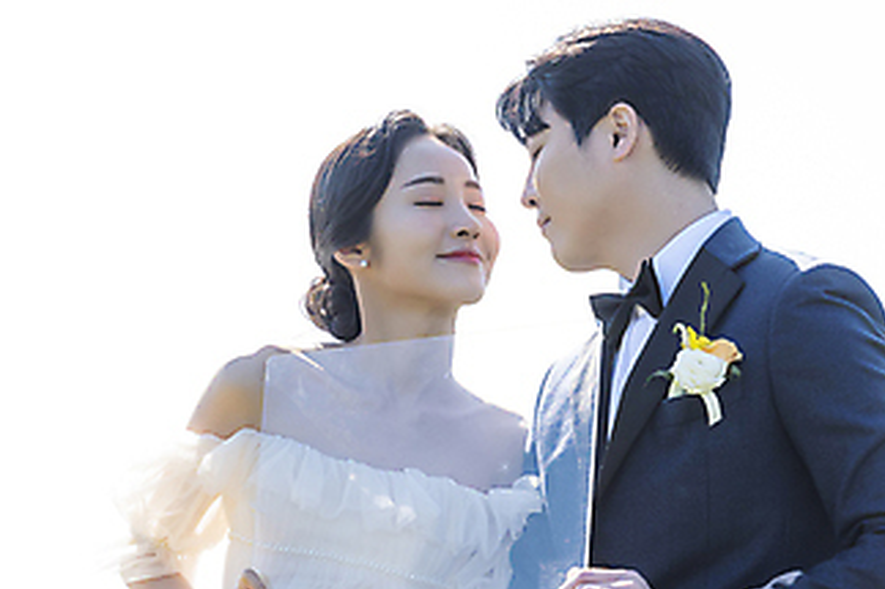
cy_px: 351
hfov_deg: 6.9
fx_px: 7297
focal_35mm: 297
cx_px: 244
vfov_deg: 4.6
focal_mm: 160
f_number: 4.5
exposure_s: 1/800
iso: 400
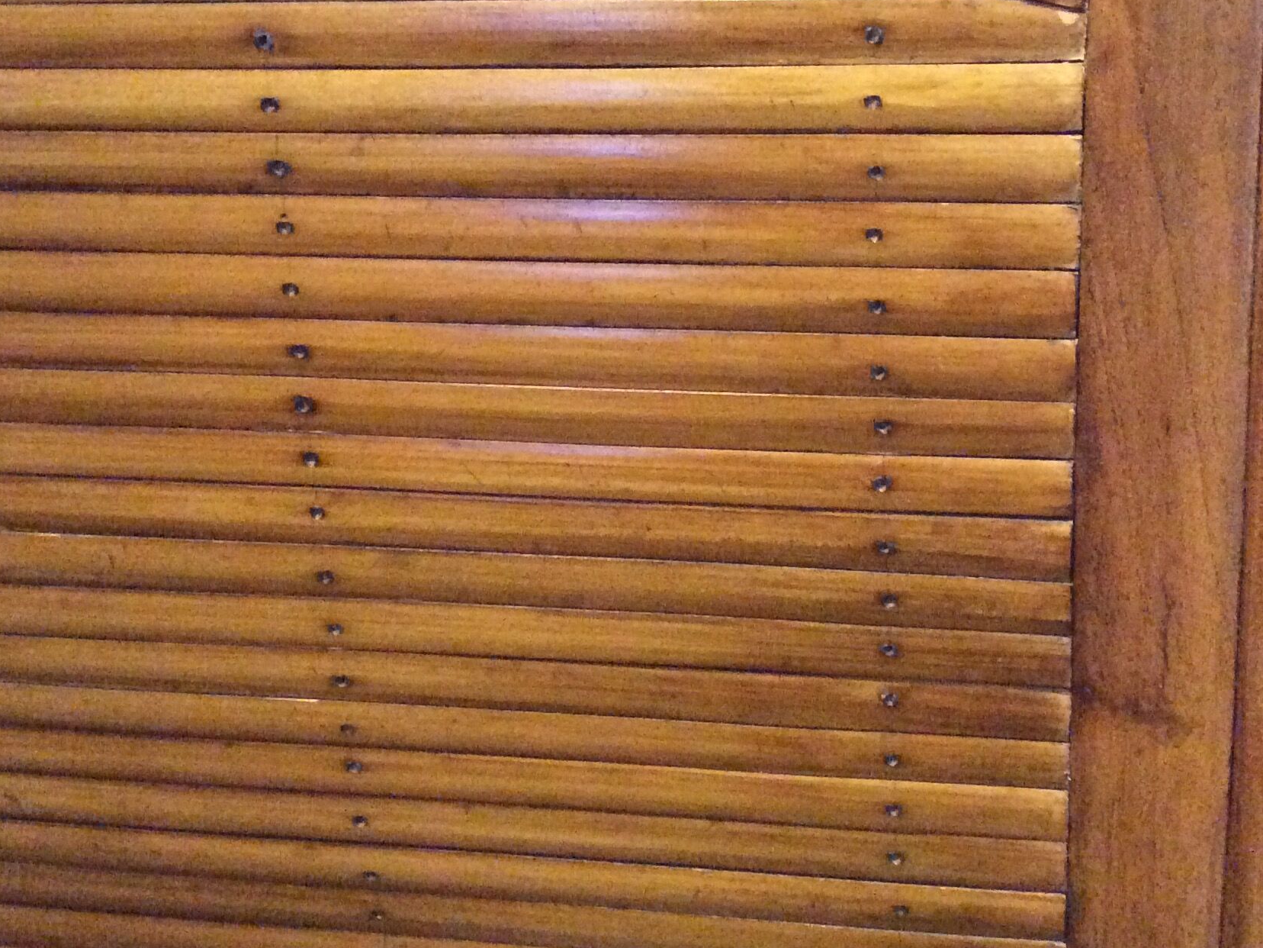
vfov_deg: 28.8
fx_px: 1824
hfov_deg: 38.2
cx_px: 673
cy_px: 289
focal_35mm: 50
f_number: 2.4
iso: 640
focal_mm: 3.3
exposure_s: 1/17
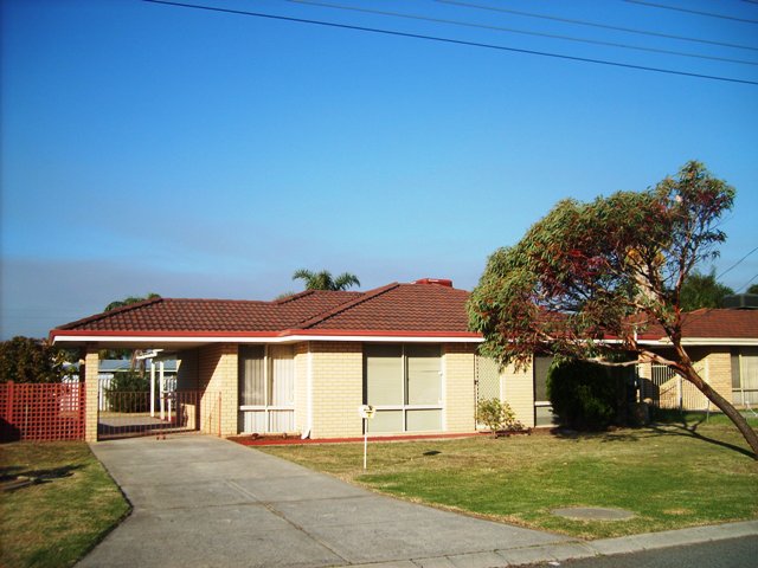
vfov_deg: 40.7
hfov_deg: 52.6
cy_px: 284
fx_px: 766
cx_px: 379
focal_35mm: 35
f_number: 7.1
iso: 50
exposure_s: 1/180
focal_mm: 5.8
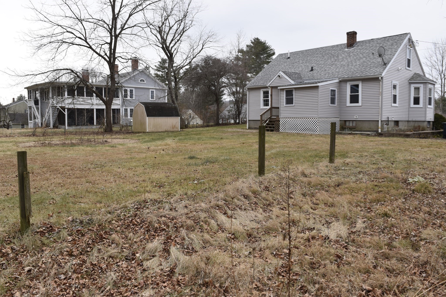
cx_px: 223
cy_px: 148
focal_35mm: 27
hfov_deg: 67.4
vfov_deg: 47.9
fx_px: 334
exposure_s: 1/250
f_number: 8
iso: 280
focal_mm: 18
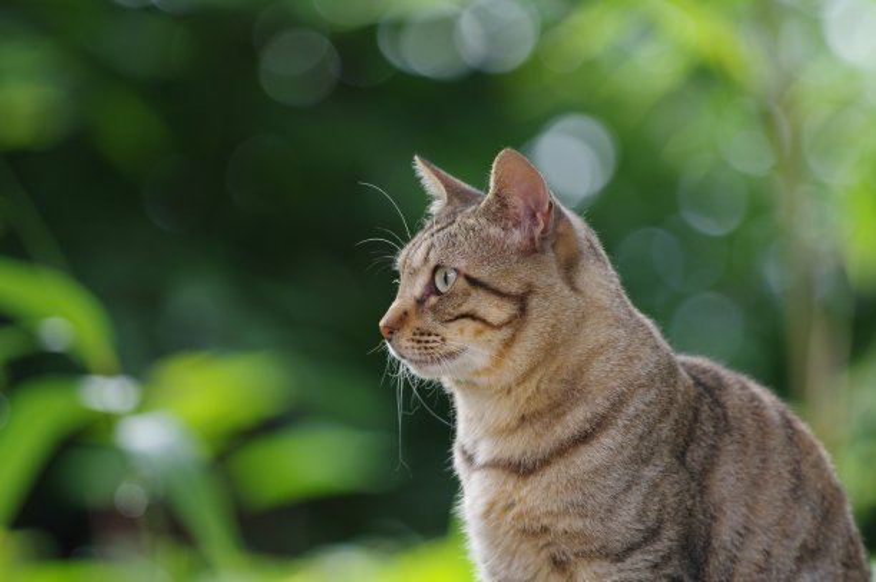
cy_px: 291
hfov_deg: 4.6
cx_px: 438
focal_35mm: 450
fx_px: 10941
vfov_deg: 3.1
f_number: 4
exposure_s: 1/200
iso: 500
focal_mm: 300
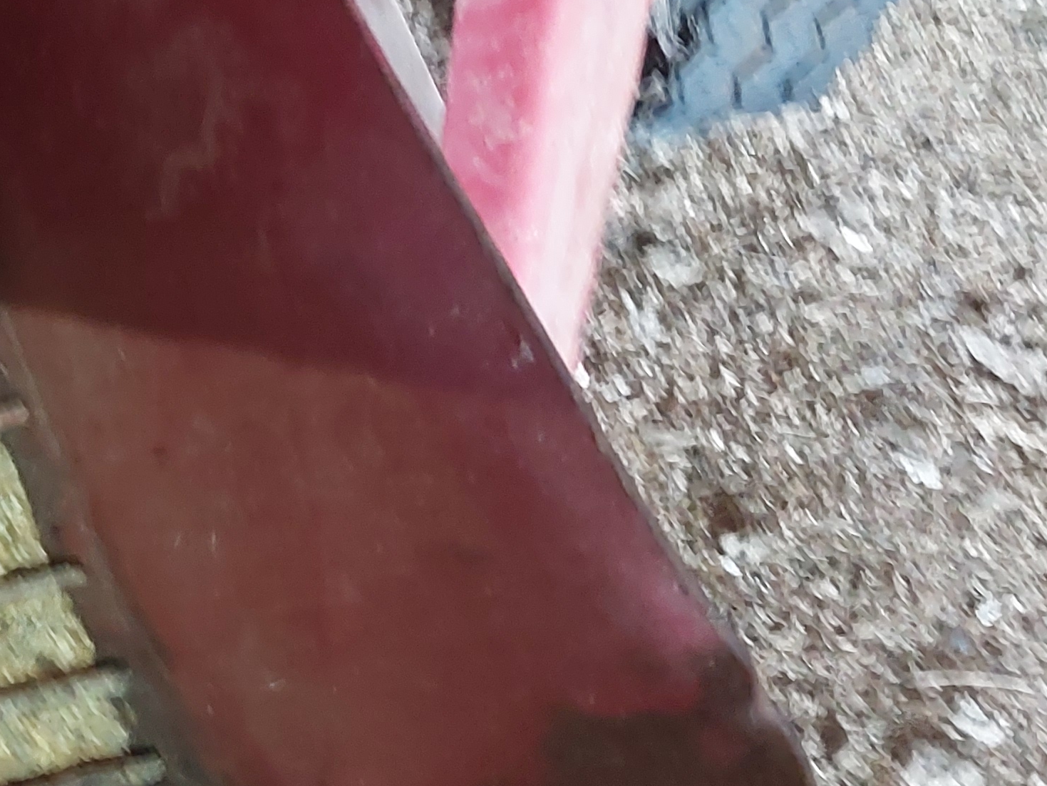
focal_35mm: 75
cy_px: 376
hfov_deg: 23.1
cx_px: -316
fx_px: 2269
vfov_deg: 19.6
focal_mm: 4
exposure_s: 1/24
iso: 400
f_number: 1.8
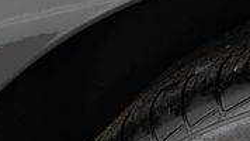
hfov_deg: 19.3
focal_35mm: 94
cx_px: 396
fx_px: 623
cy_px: 329
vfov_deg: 11.0
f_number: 1.68
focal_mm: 6.9
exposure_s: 1/60
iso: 74
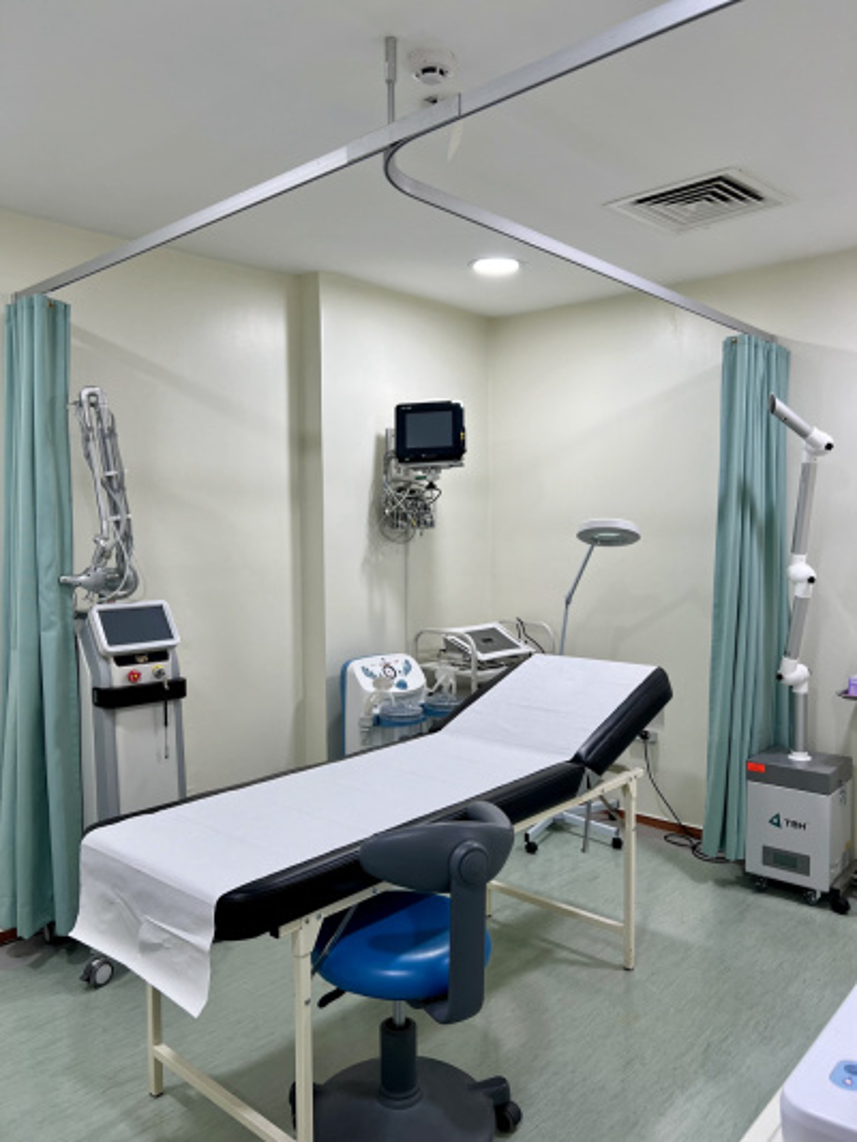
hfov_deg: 53.1
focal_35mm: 26
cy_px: 571
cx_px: 428
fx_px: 858
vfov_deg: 67.3
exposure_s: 1/121
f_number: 1.5
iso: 64
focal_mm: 5.7
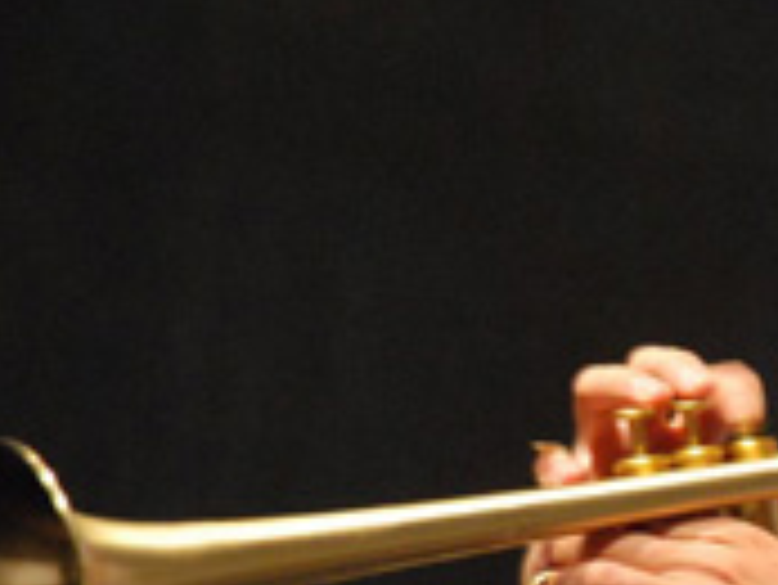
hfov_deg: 3.8
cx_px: 859
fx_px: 11726
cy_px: 515
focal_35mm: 521
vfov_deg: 2.9
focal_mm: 125
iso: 1600
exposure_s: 1/15
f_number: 5.6
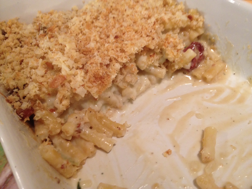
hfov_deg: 52.6
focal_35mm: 35
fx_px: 255
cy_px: 94
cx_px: 126
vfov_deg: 40.7
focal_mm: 4.28
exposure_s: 1/20
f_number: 2.4
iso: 160
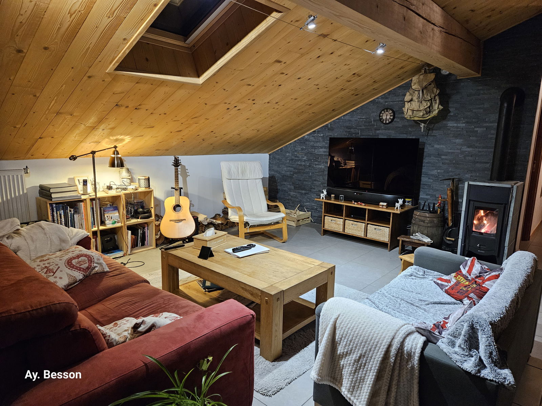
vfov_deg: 58.9
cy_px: 203
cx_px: 271
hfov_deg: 73.9
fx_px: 360
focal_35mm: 23
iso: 640
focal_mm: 5.4
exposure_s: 1/50
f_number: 1.8
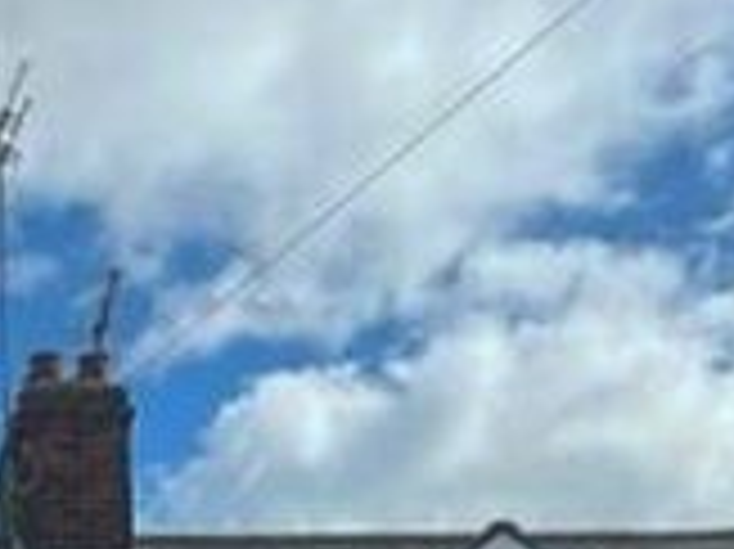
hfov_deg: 16.8
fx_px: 2373
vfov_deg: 11.7
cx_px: -162
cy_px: 1141
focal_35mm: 112
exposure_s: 1/2899
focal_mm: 5.1
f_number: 1.6
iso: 50
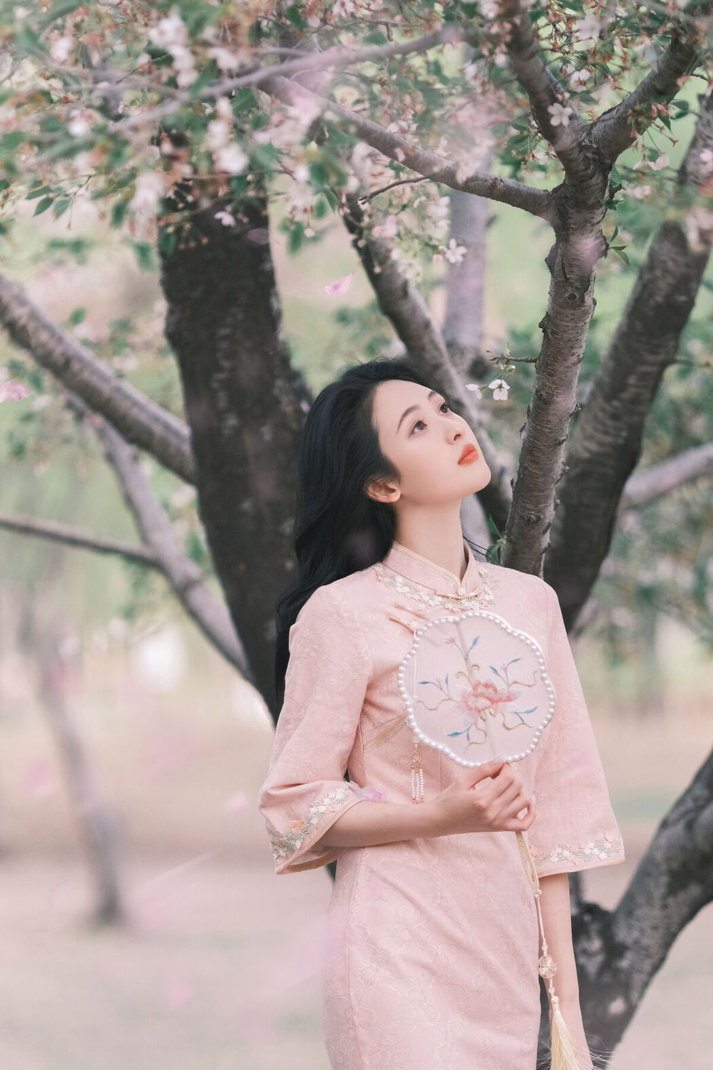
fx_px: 6030
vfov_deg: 10.1
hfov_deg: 6.8
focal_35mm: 203
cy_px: 535
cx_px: 356
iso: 2000
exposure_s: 1/5800
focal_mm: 135
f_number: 2
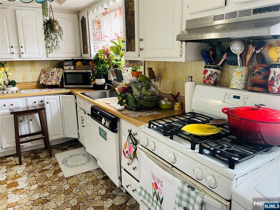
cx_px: 140
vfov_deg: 54.9
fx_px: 202
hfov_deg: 69.4
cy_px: 105
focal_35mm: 25
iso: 250
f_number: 1.6
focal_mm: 5.1
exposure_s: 1/60
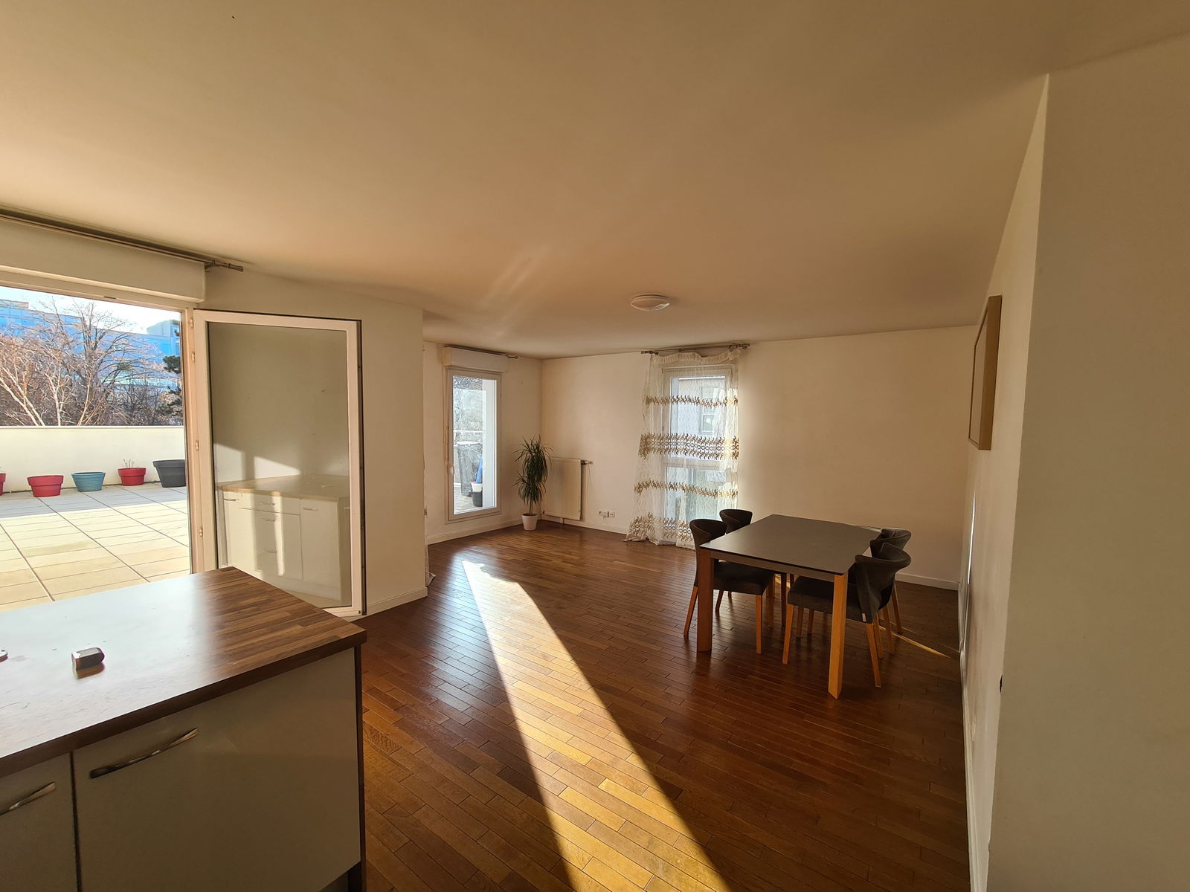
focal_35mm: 13
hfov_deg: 106.2
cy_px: 446
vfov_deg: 89.9
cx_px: 595
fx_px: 447
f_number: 2.2
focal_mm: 2.2
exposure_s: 1/260
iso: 50
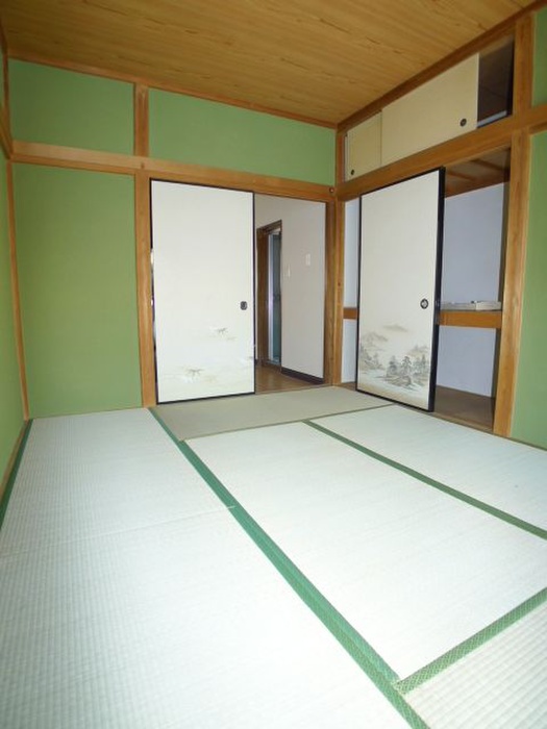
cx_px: 274
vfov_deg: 71.6
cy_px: 364
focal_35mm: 24
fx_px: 506
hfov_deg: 56.8
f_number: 2
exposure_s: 1/40
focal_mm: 5.1
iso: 100
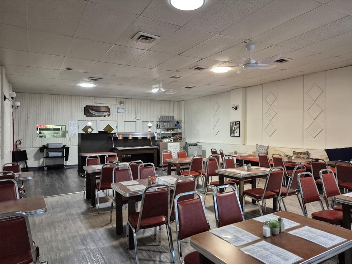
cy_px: 137
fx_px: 244
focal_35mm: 24
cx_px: 182
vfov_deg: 56.8
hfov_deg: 71.6
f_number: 1.8
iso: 1000
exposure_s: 1/120
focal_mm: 5.4
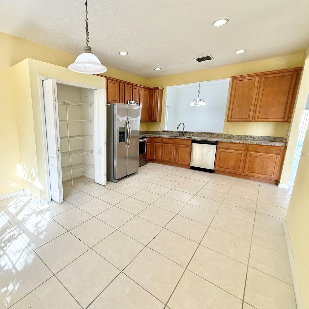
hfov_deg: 82.2
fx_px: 172
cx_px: 114
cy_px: 154
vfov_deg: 84.0
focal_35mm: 17
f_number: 2.2
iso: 100
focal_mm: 2.22
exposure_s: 1/120
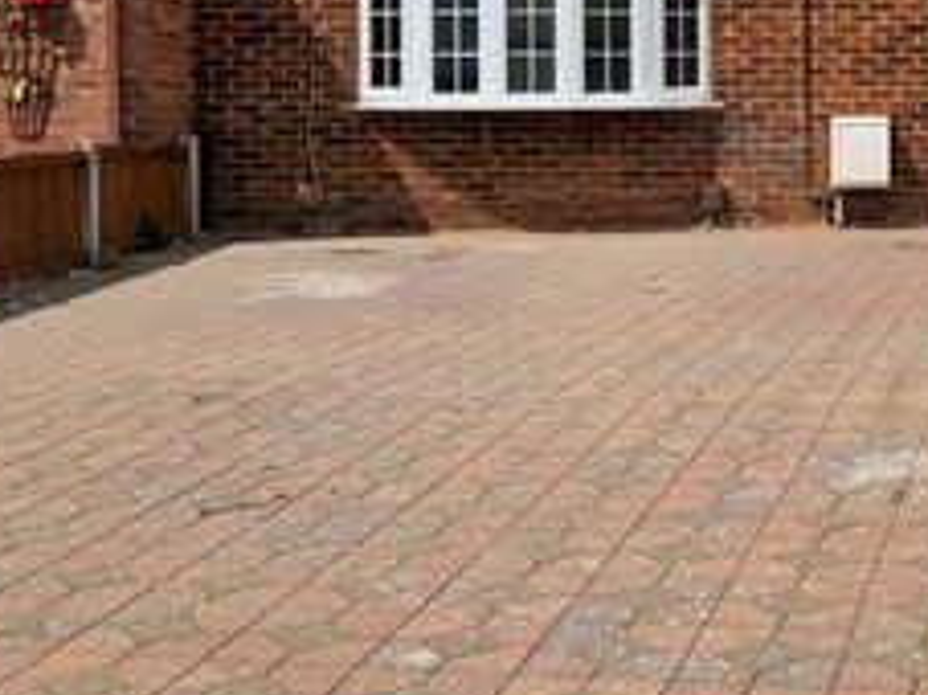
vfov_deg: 20.4
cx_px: 912
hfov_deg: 26.1
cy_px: 129
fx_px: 1902
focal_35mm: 71
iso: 50
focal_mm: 5.4
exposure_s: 1/2440
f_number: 1.8
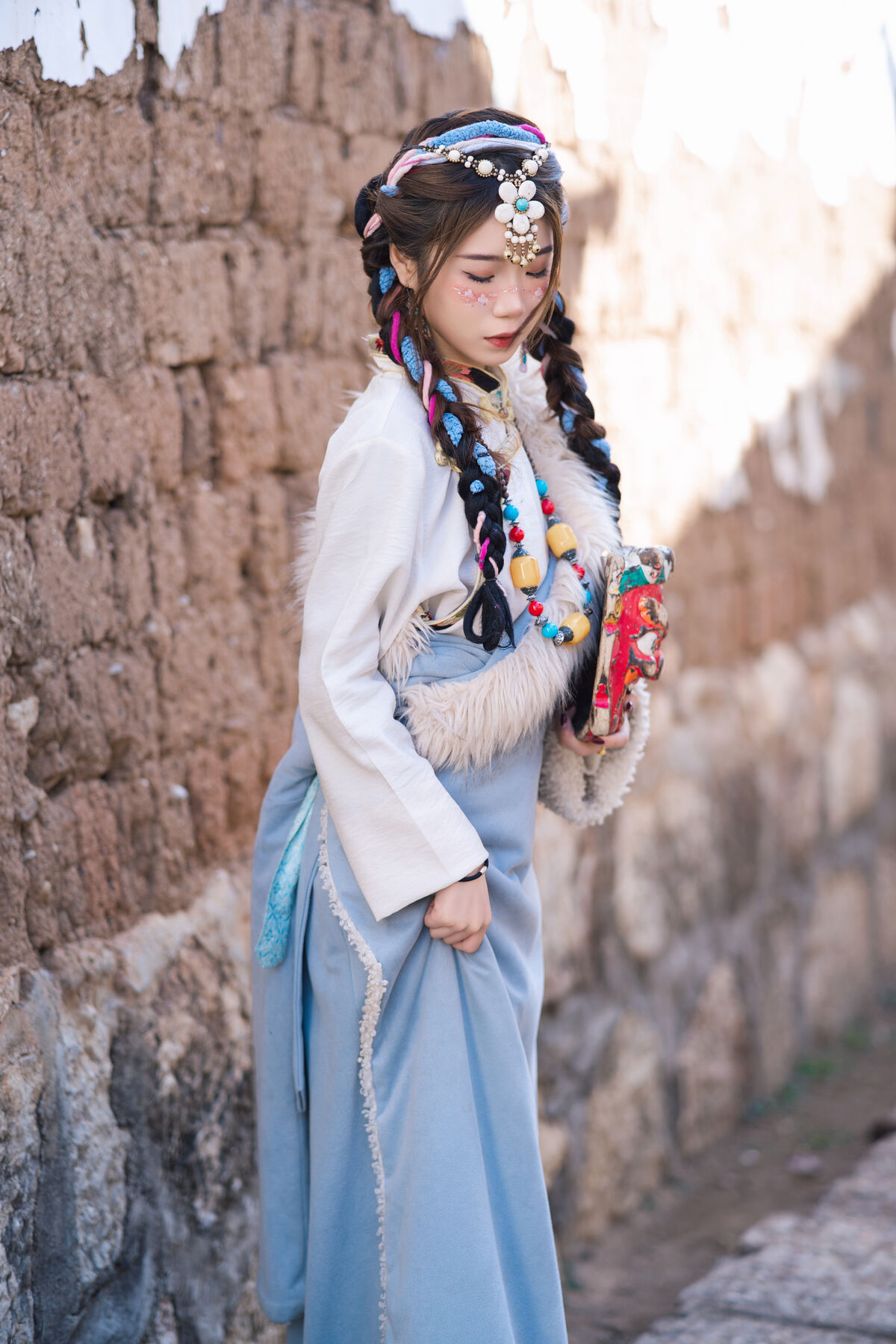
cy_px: 672
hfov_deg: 16.1
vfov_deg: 23.9
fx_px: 3173
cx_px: 448
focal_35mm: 85
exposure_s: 1/250
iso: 100
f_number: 2
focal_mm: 85
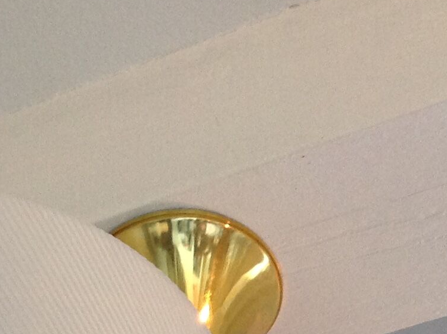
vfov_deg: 11.6
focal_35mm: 121
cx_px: 204
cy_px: 521
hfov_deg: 16.3
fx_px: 1560
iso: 125
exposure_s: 1/17
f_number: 2.4
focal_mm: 4.28
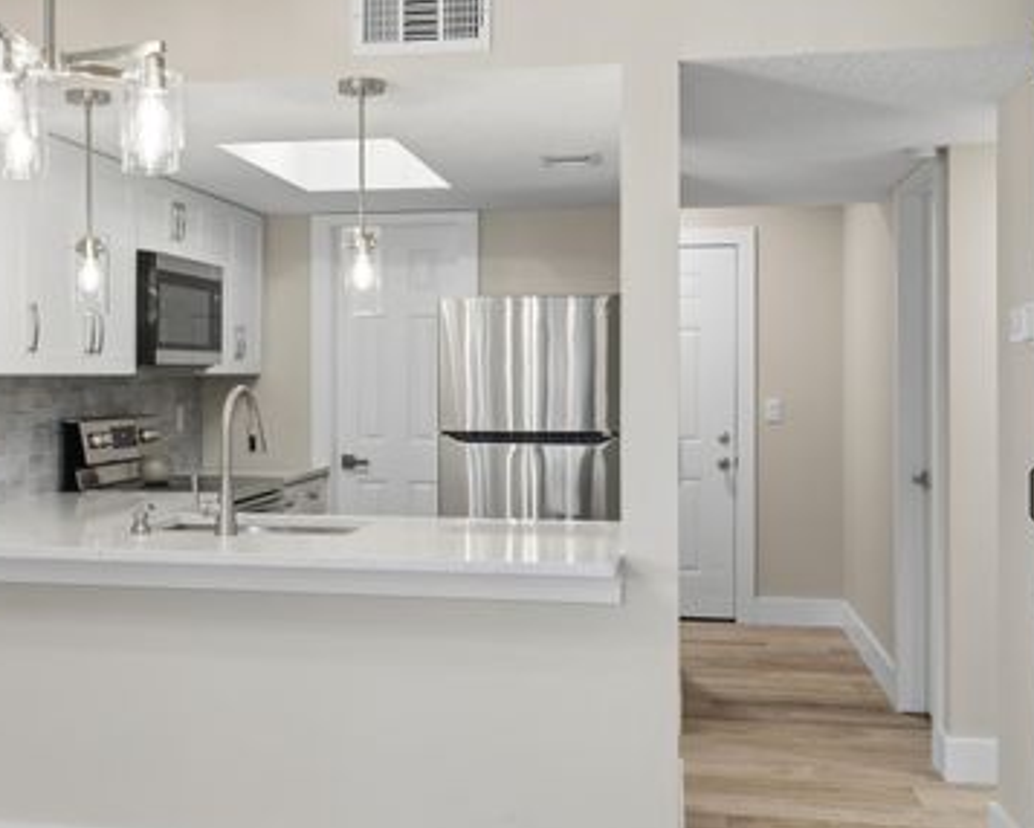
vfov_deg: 32.7
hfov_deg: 39.9
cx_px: 359
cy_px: 360
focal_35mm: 46
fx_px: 1408
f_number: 8
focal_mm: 35
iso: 640
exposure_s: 1/125
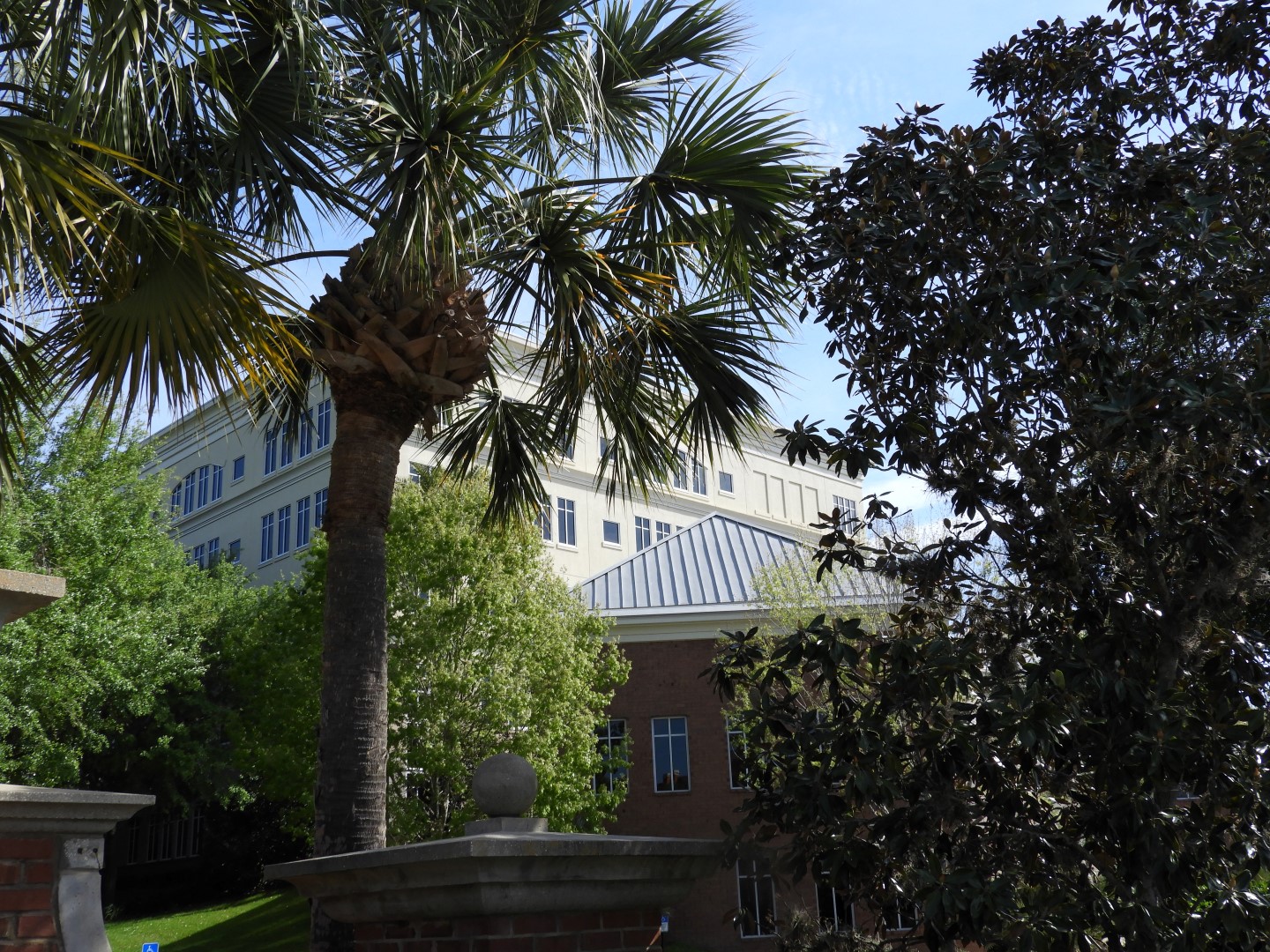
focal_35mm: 35
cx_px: 635
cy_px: 476
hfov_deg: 52.6
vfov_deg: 40.7
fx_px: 1284
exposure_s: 1/800
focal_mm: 6.3
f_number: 3.8
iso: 100
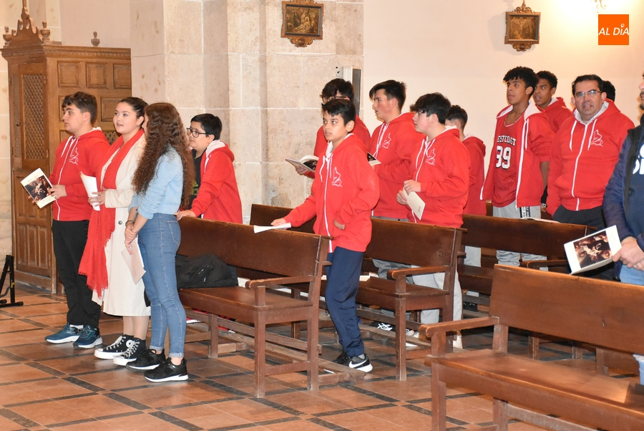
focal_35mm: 75
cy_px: 216
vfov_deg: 18.2
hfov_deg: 27.0
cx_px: 322
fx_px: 1343
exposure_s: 1/60
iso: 6400
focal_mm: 50
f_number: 4.8
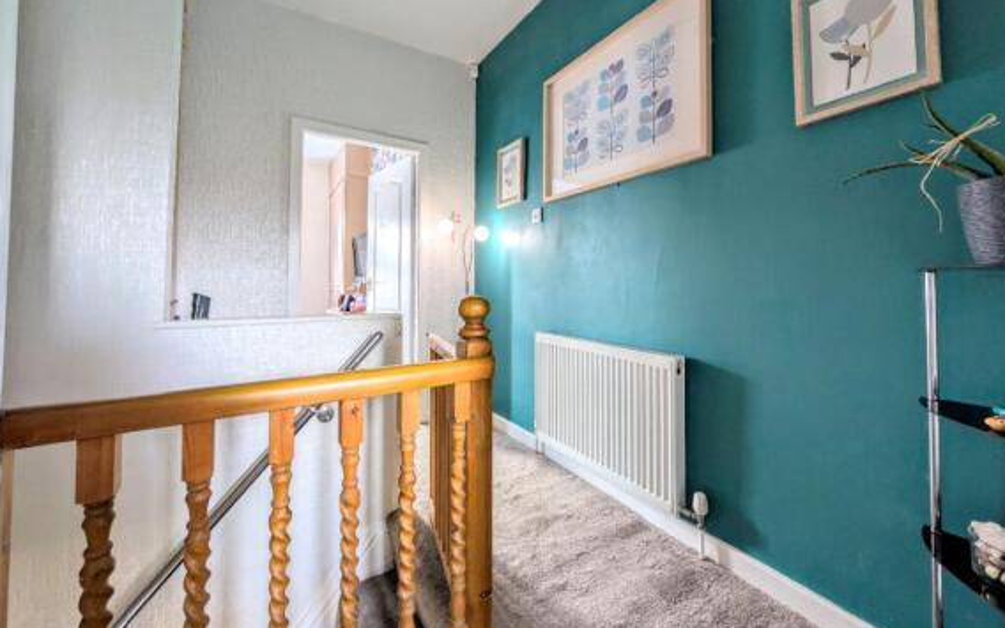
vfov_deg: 82.4
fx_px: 356
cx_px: 511
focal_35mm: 13
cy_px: 272
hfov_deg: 109.3
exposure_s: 1/16.7
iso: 96
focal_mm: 2.02
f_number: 1.7
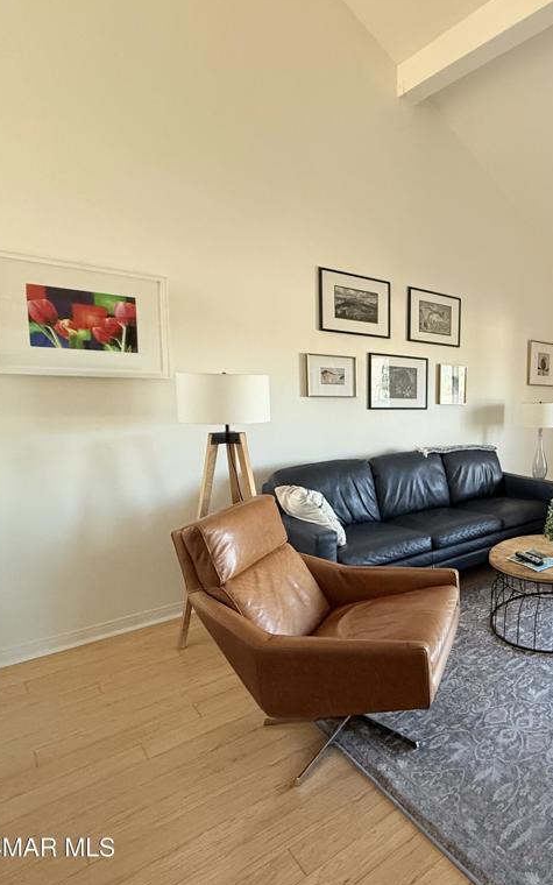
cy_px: 441
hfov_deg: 48.4
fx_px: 482
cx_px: 561
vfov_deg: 85.1
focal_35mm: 20
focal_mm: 2.22
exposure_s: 1/120
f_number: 2.2
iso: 400
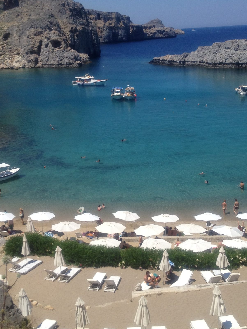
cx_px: 105
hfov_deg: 26.1
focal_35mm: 56
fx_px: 533
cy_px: 129
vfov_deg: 34.2
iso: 64
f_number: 2.4
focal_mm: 4.28
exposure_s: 1/2513
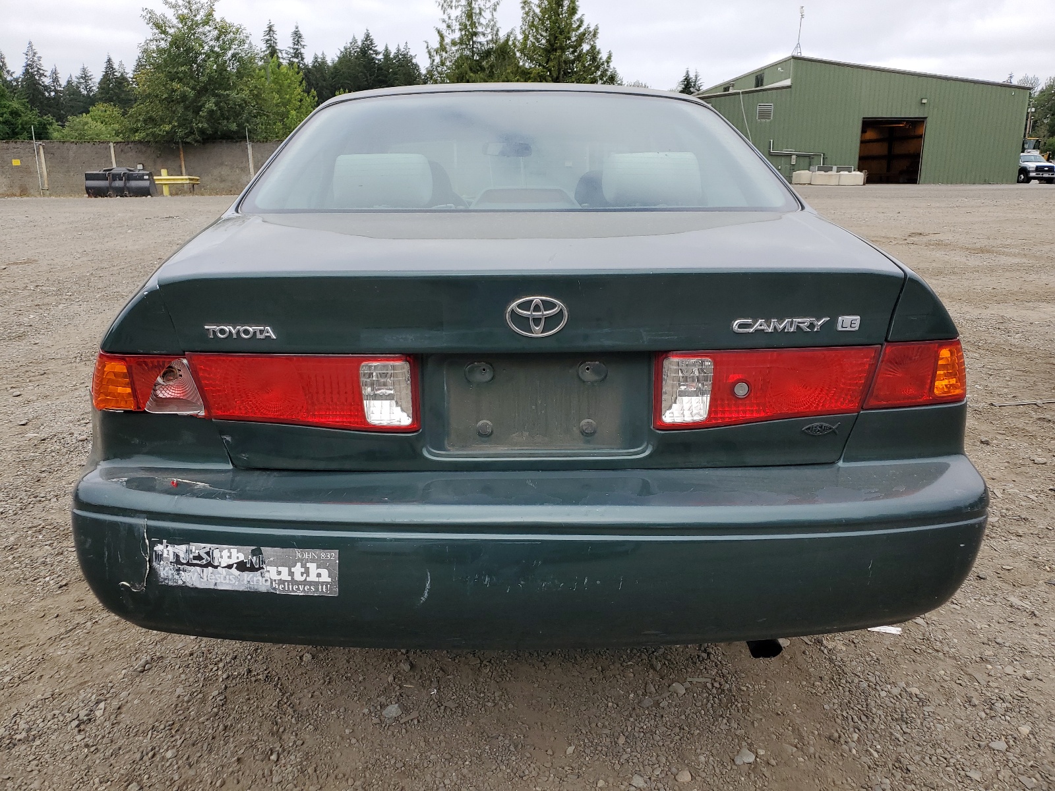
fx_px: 792
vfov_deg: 53.1
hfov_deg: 67.3
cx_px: 528
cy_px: 396
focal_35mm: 26
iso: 50
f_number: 1.5
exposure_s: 1/1667
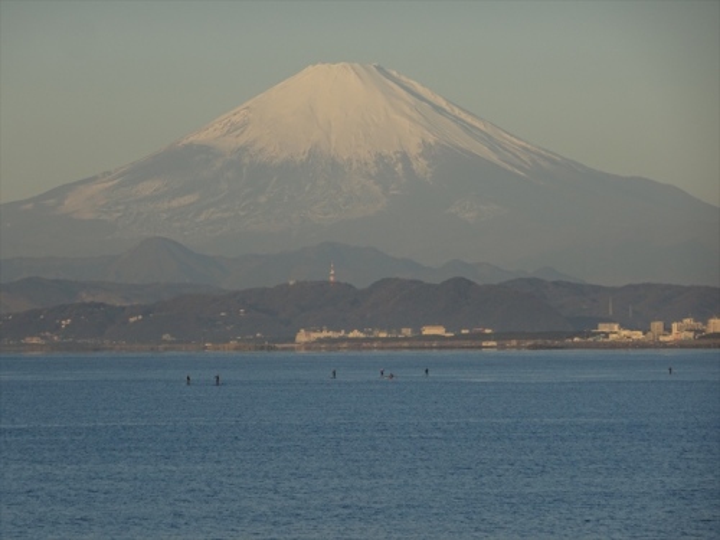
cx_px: 360
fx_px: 5637
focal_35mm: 271
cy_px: 270
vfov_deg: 5.5
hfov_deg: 7.3
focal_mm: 46.32
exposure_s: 1/320
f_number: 6.3
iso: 80
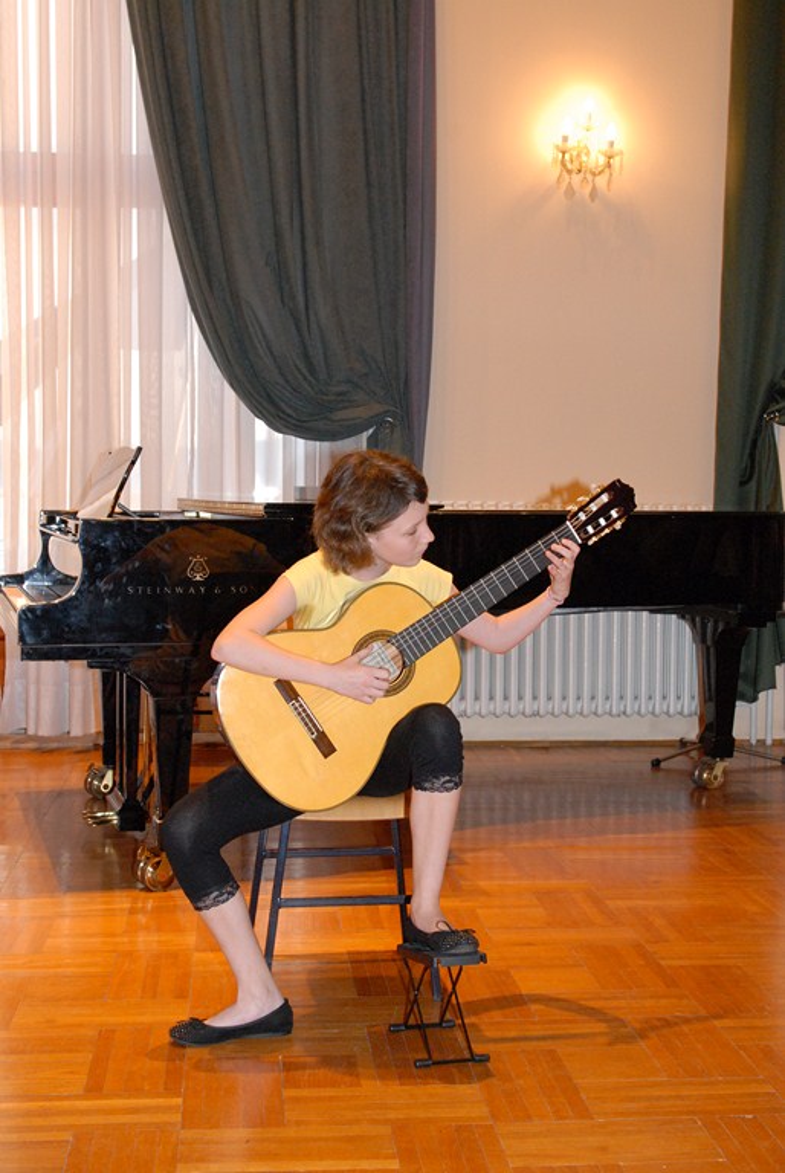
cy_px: 586
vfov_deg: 41.1
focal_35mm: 48
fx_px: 1566
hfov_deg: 28.1
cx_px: 392
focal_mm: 32
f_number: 7.1
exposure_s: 1/60
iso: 1000
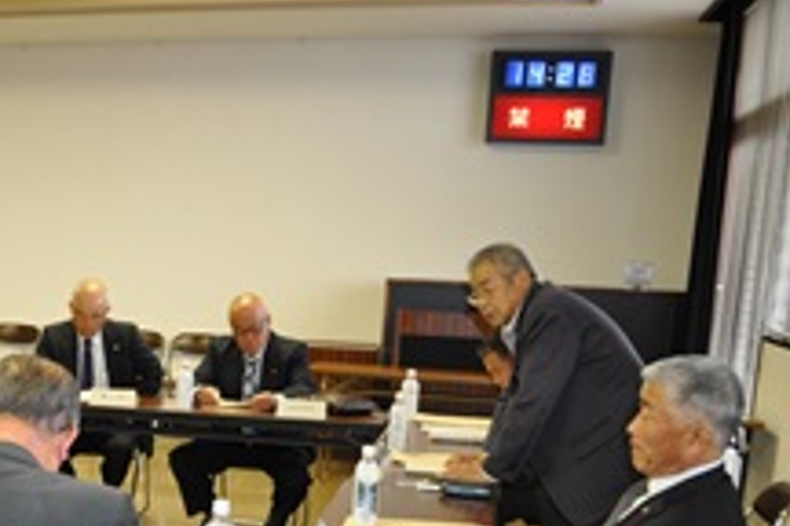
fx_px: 1229
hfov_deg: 33.1
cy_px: 537
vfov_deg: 23.1
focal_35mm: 56
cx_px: 26
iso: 800
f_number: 3.5
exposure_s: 1/60
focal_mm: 18
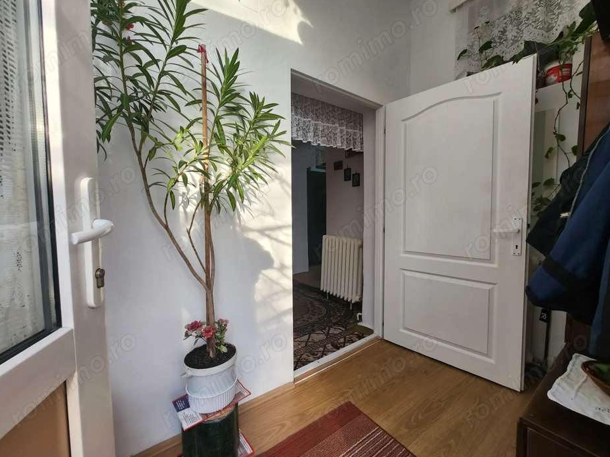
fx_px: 247
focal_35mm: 14
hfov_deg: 102.1
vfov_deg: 85.6
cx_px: 303
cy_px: 223
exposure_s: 1/50
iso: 50
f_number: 2.2
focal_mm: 1.74
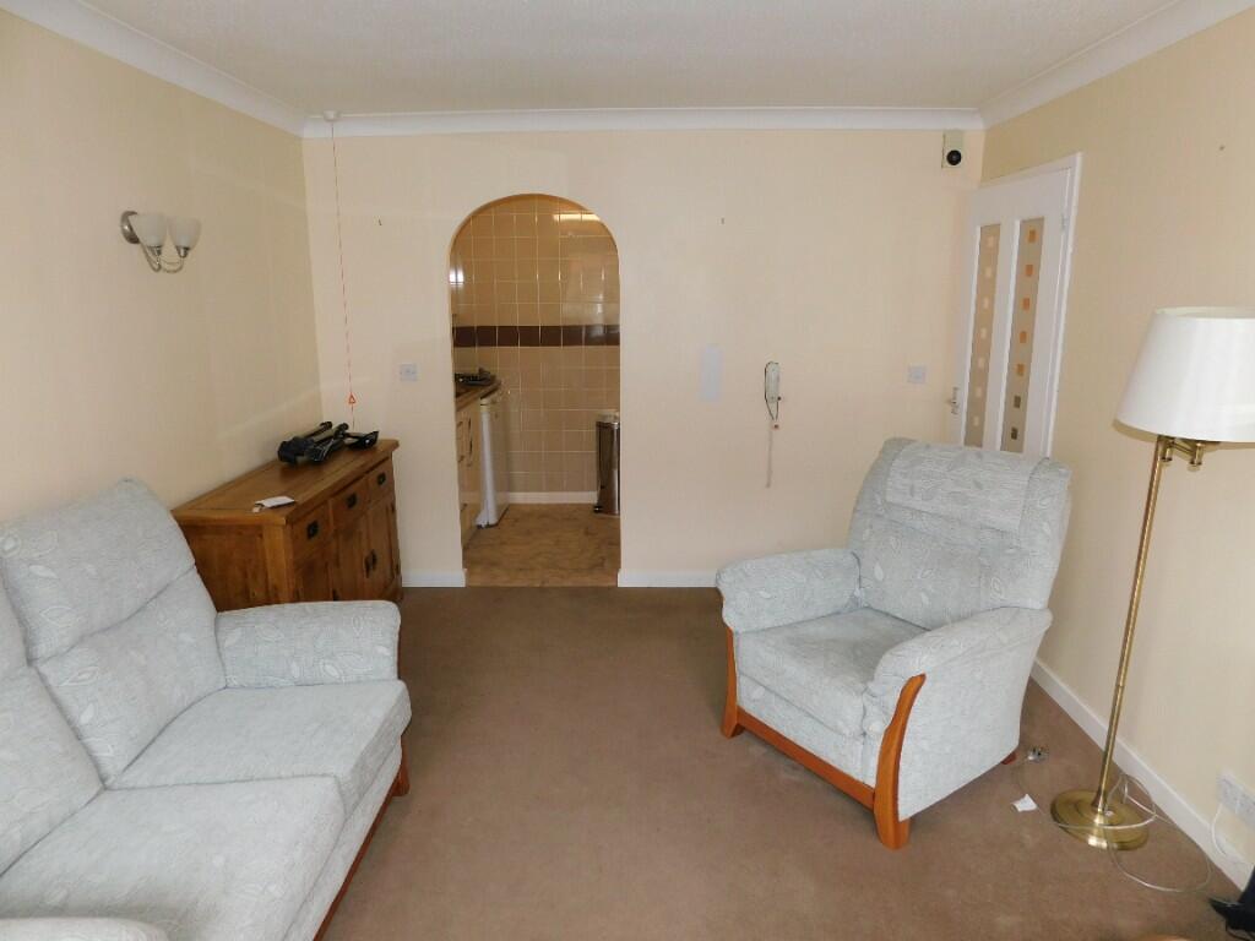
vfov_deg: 58.9
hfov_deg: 73.9
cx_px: 628
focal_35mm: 23
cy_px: 470
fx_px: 834
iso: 200
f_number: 3
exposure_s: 1/30
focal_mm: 4
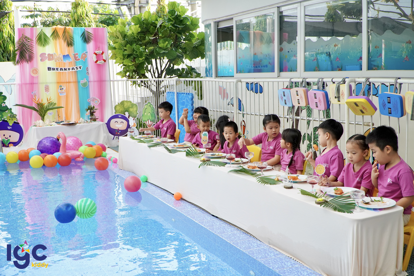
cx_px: 207
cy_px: 138
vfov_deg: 35.5
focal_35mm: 38
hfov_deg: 51.3
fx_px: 431
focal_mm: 25
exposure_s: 1/400
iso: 1000
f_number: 6.3
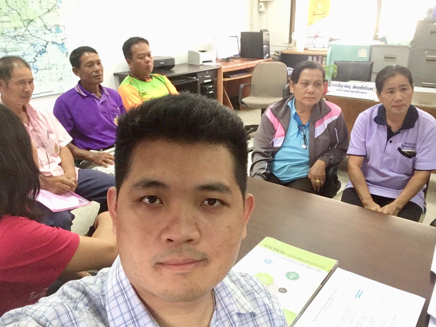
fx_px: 390
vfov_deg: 45.4
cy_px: 164
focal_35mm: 31
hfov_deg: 58.4
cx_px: 218
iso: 250
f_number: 2.4
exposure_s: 1/33
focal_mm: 2.15
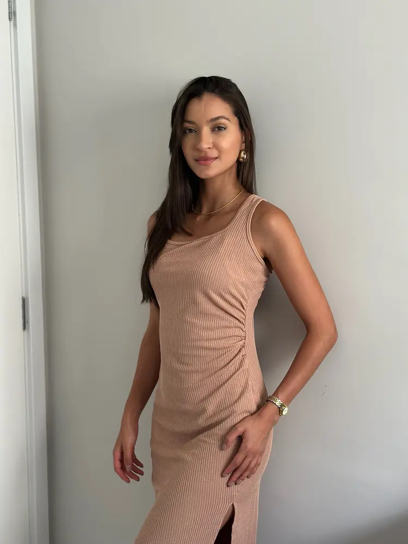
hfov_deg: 30.3
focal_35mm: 48
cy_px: 272
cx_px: 204
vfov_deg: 39.7
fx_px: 754
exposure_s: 1/60
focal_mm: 6.86
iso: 200
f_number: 1.78
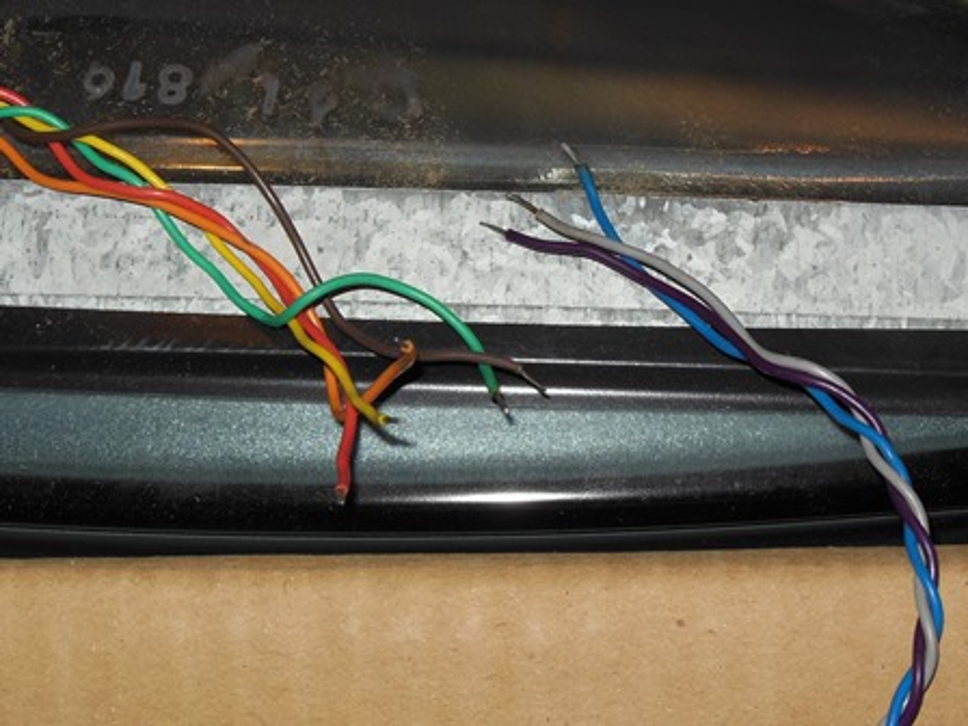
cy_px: 363
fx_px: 1846
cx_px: 484
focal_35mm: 66
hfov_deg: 29.4
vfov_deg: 22.3
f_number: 4.3
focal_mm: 11.7
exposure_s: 1/60
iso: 125
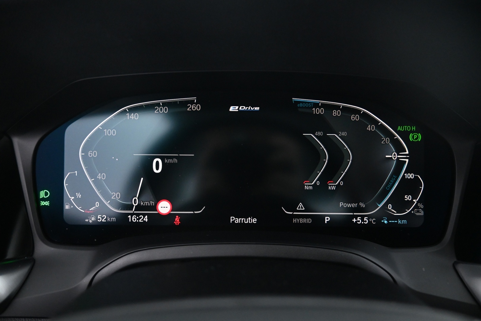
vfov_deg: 53.1
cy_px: 160
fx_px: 321
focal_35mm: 24
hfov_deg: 73.7
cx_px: 240
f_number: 3.5
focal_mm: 16
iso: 2800
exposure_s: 1/25
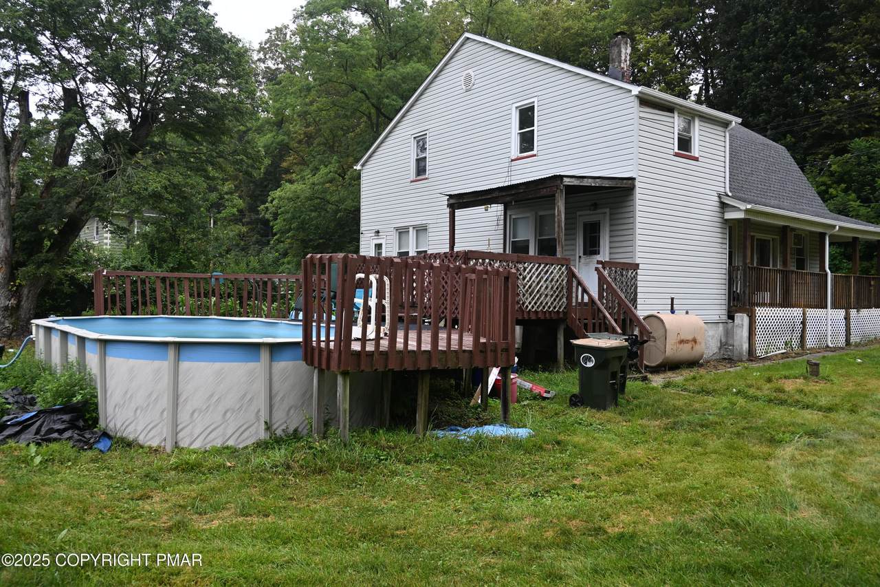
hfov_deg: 63.2
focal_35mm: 29
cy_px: 294
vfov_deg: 44.6
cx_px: 440
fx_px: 715
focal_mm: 19.5
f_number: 4.5
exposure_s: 1/250
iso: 200
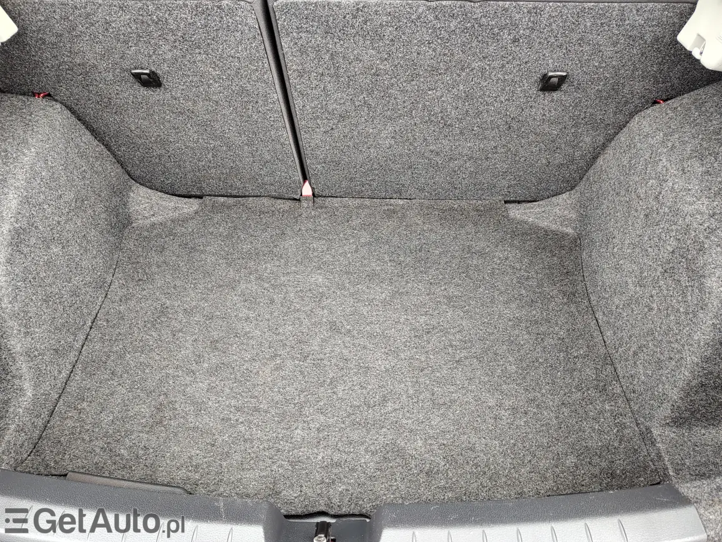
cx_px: 361
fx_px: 480
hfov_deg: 73.9
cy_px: 271
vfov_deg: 58.9
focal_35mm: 23
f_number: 1.8
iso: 466
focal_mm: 5.56
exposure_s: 1/100
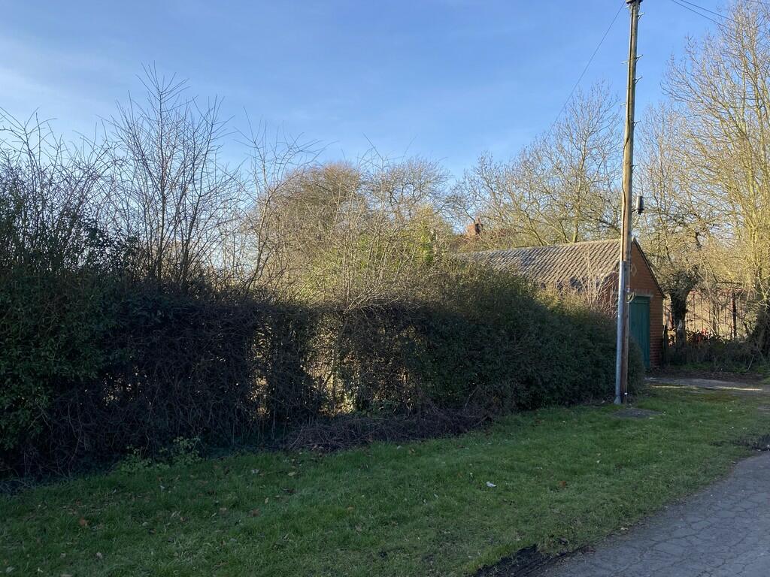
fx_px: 578
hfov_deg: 67.3
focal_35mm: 26
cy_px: 288
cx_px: 385
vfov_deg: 53.1
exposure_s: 1/998
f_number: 1.8
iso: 32
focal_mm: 4.25
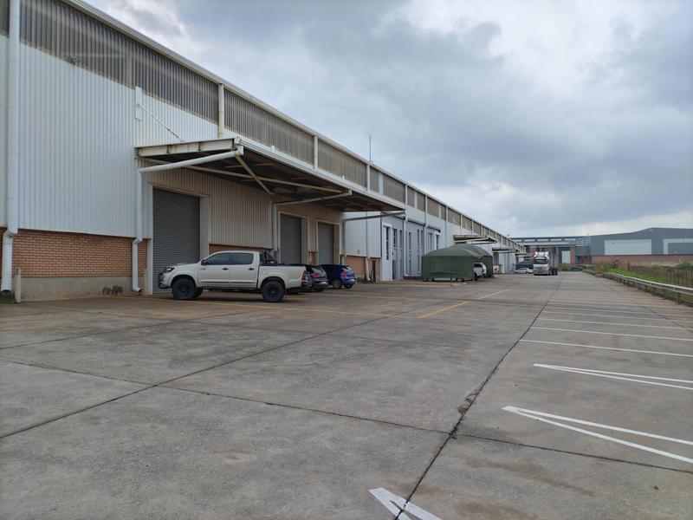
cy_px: 260
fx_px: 521
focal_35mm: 26
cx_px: 346
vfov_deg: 53.1
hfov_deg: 67.3
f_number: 1.8
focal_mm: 4.7
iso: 100
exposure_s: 1/835
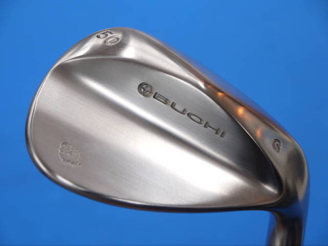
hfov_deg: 23.3
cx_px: 164
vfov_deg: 17.6
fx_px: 796
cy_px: 123
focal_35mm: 84
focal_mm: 42
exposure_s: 1/80
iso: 320
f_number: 5.6
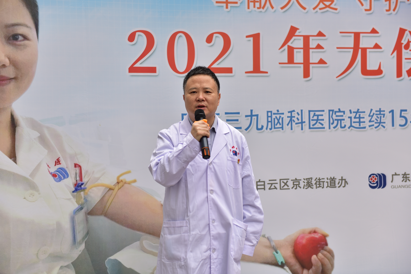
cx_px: 206
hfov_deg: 33.4
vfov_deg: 22.6
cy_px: 137
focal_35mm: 60
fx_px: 685
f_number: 3.2
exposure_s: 1/125
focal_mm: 60
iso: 100
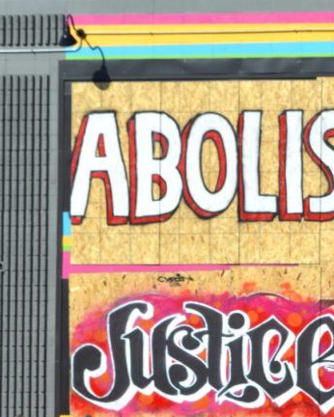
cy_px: 293
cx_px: 487
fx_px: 1976
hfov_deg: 9.4
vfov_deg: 12.0
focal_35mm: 160
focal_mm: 48
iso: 100
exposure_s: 1/400
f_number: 10
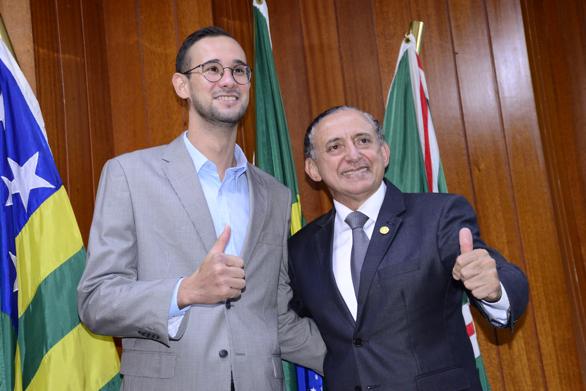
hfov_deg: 28.8
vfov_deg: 19.5
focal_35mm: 70
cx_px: 293
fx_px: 1140
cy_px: 196
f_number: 5.3
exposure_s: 1/60
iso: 2500
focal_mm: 70
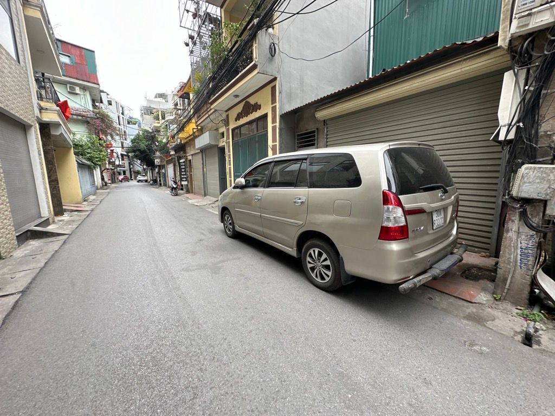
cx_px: 278
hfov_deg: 102.1
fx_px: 224
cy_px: 208
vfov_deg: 85.7
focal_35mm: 14
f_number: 2.2
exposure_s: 1/110
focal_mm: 2.22
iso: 40
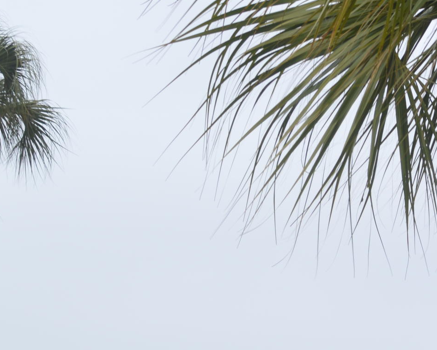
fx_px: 1384
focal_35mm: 107
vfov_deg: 14.1
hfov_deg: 17.2
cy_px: 367
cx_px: 503
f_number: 8
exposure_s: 1/250
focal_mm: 24
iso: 100
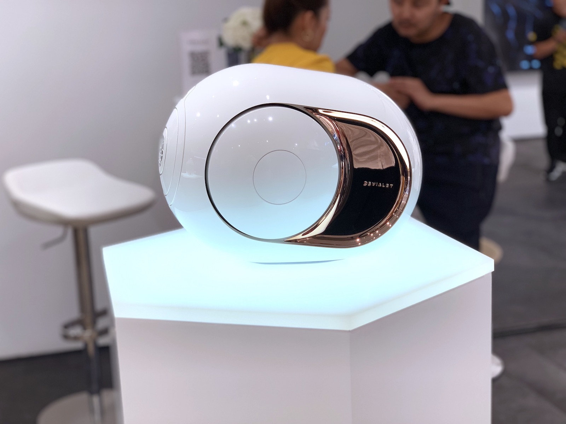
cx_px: 283
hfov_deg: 36.8
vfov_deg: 28.0
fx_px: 850
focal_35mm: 52
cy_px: 212
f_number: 2.4
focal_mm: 6
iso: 32
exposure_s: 1/100
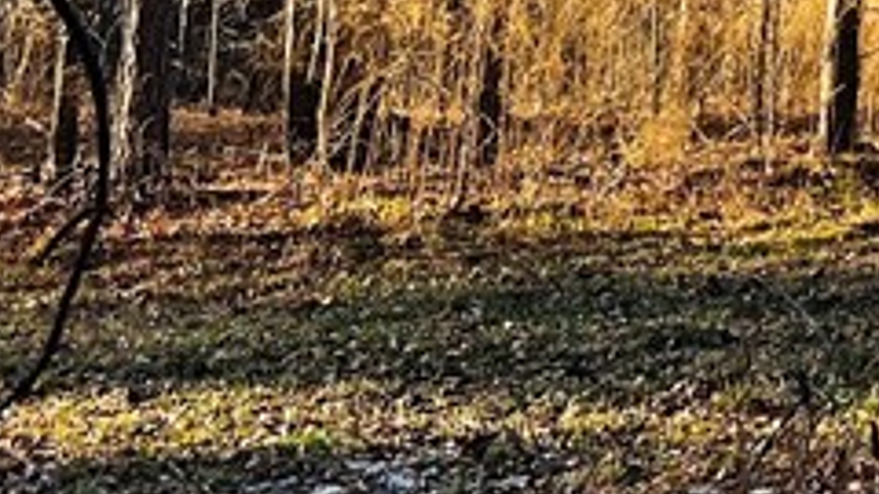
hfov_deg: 15.6
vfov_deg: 9.6
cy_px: -362
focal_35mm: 121
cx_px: 1509
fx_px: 2820
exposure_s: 1/424
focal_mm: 5.7
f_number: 1.5
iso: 50
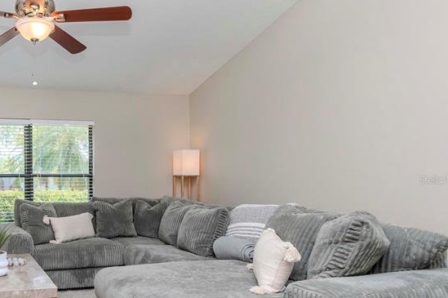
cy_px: 180
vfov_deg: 46.1
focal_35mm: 28
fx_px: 348
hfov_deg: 56.8
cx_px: 48
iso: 500
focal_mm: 10
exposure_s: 1/200
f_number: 9
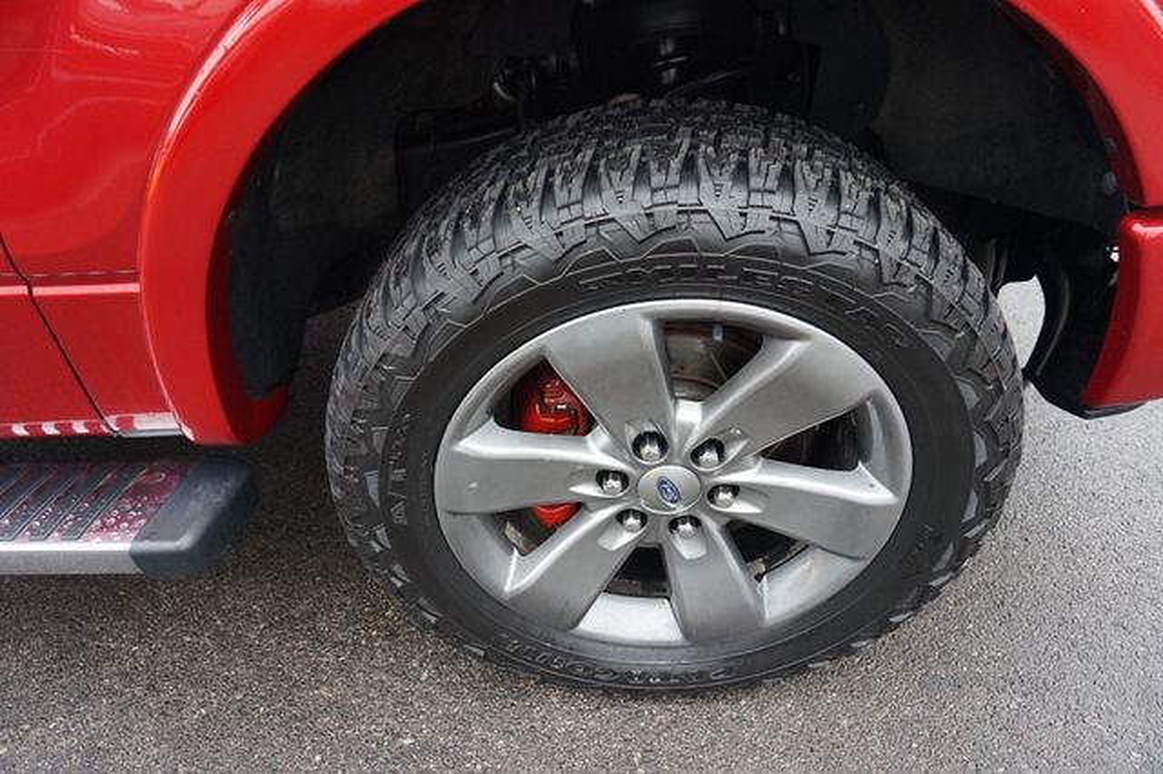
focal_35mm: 24
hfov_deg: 73.8
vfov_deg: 53.1
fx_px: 775
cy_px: 387
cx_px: 582
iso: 800
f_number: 4
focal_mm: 16
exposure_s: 1/160
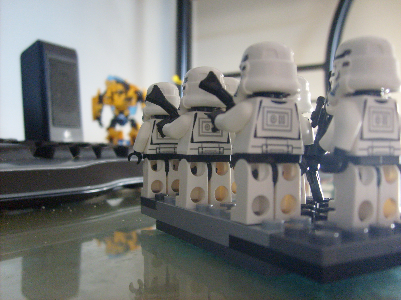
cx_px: 200
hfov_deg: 52.6
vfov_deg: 40.7
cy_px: 150
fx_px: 405
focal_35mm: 35
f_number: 2.8
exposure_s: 1/3
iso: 200
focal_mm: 5.8
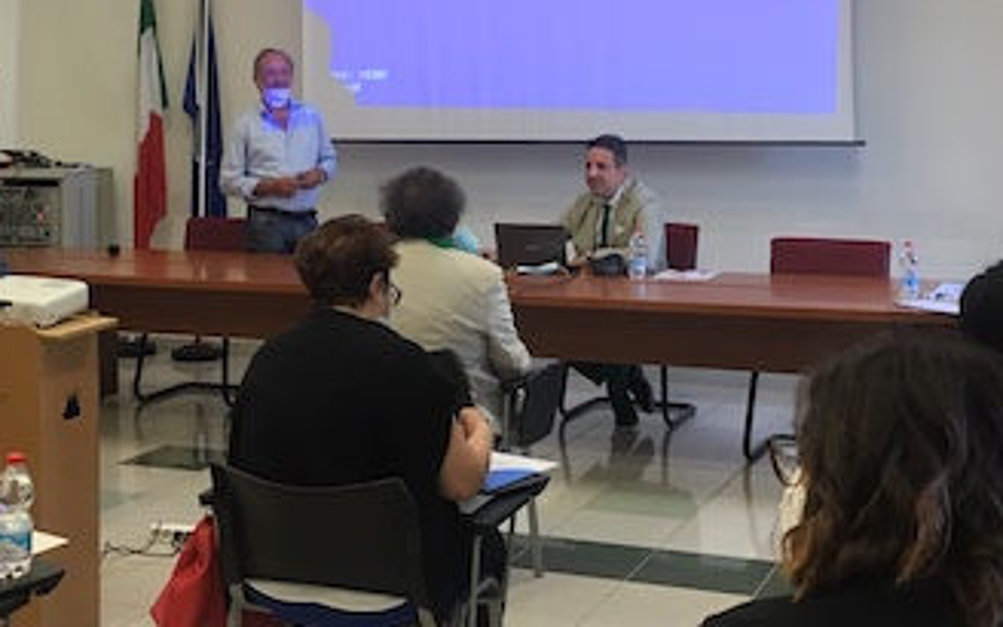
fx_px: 1667
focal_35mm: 61
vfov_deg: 21.0
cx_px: 419
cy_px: 125
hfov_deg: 33.4
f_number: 2.2
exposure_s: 1/33
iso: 50
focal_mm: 4.15
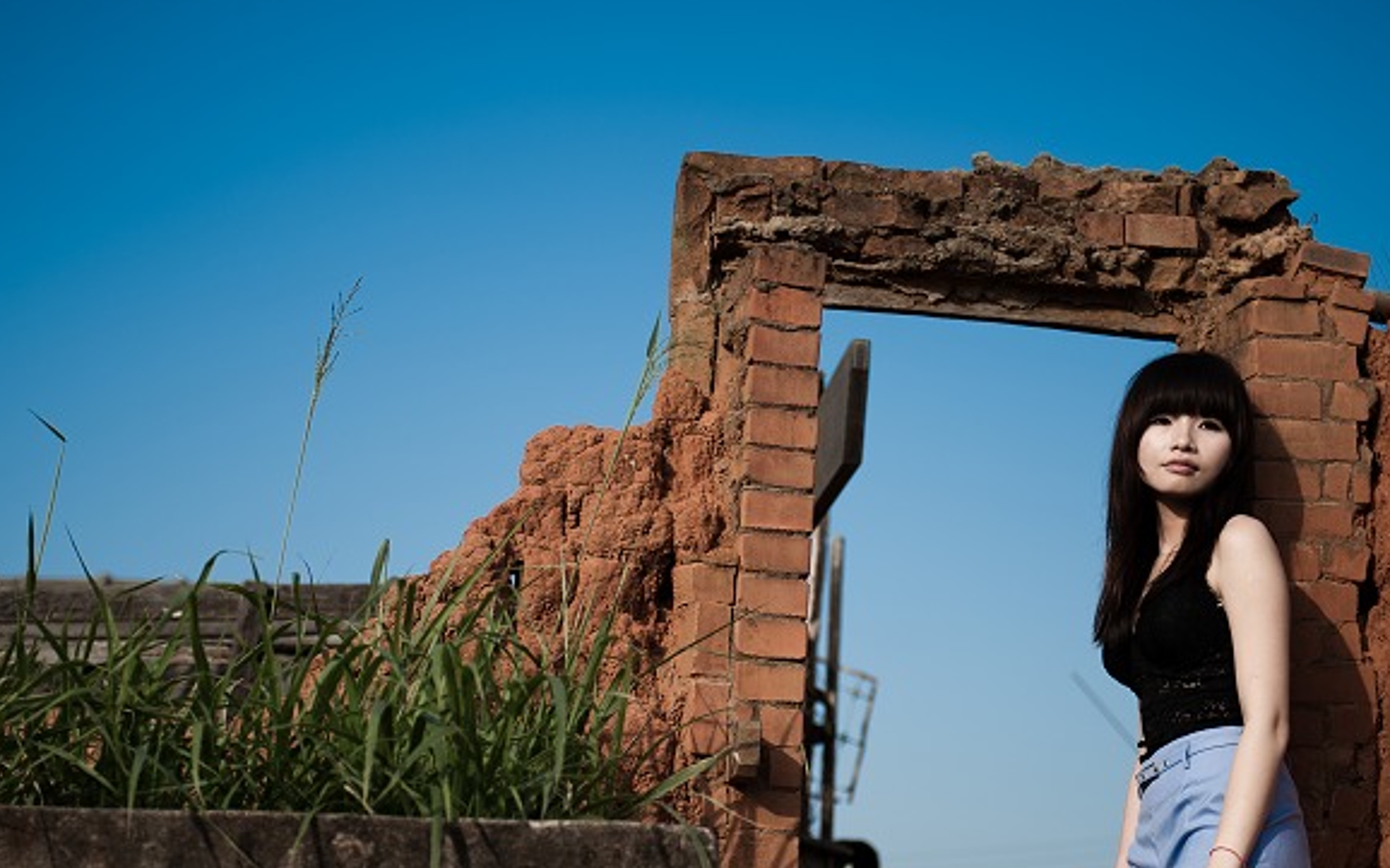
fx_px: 2992
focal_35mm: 79
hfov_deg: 26.2
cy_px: 604
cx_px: 681
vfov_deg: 16.5
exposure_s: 1/1250
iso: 100
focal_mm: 56
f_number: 2.8
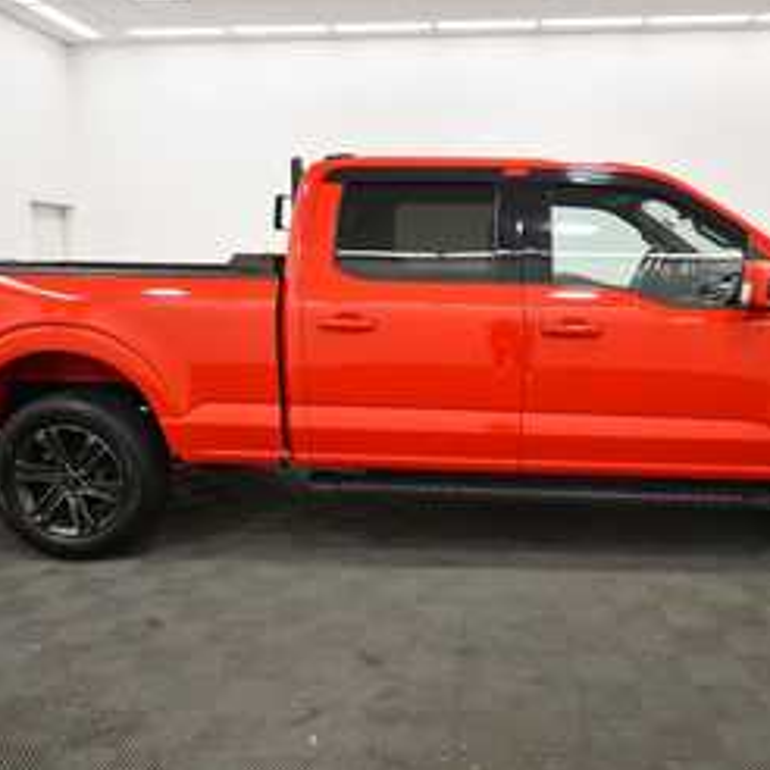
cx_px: 466
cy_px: 377
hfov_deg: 55.2
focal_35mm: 29
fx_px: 730
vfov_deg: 55.6
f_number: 5
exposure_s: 1/125
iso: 800
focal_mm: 14
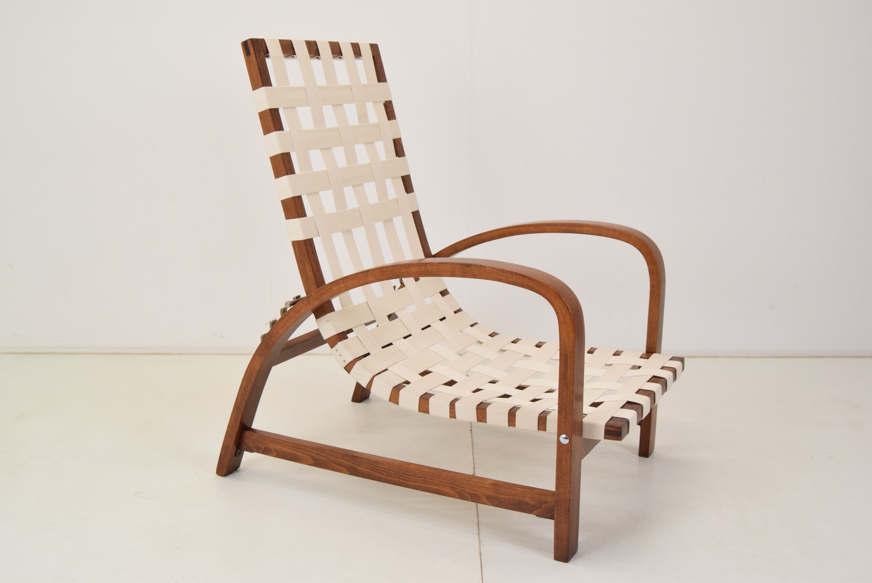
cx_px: 436
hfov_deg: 49.5
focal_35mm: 39
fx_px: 945
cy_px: 292
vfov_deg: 34.3
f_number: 7.1
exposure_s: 1/200
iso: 1600
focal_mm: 26
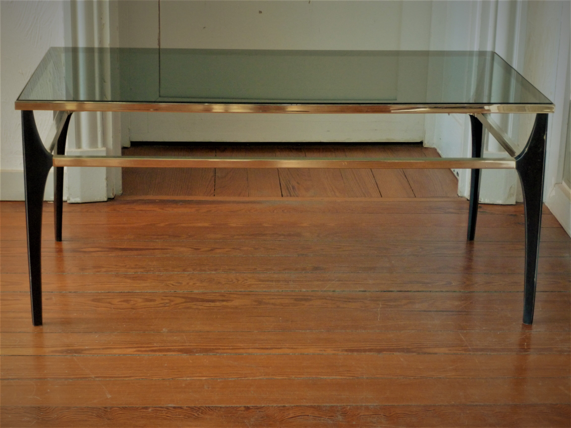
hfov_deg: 26.7
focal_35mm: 73
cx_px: 286
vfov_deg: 20.2
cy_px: 214
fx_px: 1204
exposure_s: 1/6
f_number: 4.7
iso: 400
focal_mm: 13.2
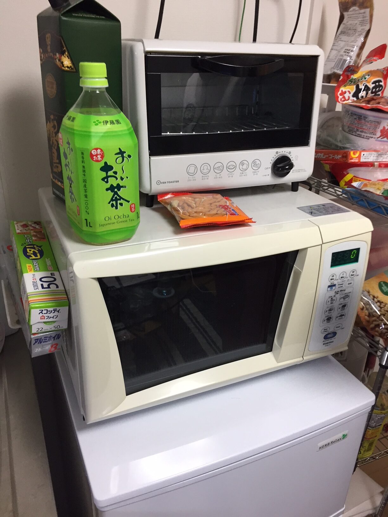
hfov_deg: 48.2
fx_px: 433
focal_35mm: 29
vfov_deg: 61.7
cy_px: 258
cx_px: 194
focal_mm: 4.15
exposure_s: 1/30
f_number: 2.2
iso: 100
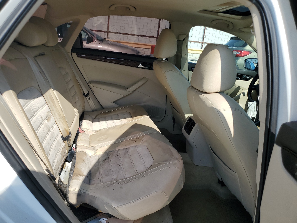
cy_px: 112
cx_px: 148
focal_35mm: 26
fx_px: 223
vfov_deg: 53.1
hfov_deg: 67.3
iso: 50
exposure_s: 1/2500
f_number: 1.5
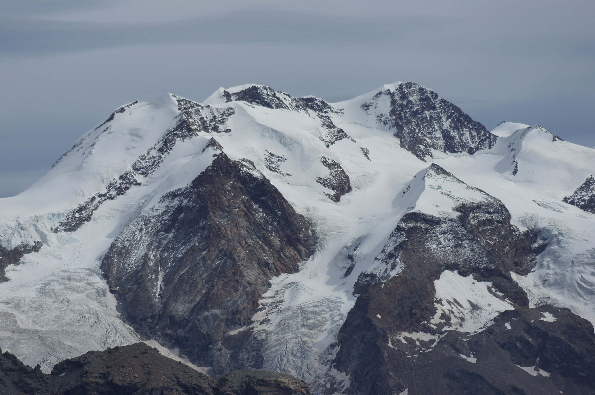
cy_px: 198
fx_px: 2476
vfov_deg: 9.1
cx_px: 298
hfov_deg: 13.7
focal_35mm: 150
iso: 100
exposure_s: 1/1600
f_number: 5.6
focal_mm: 100
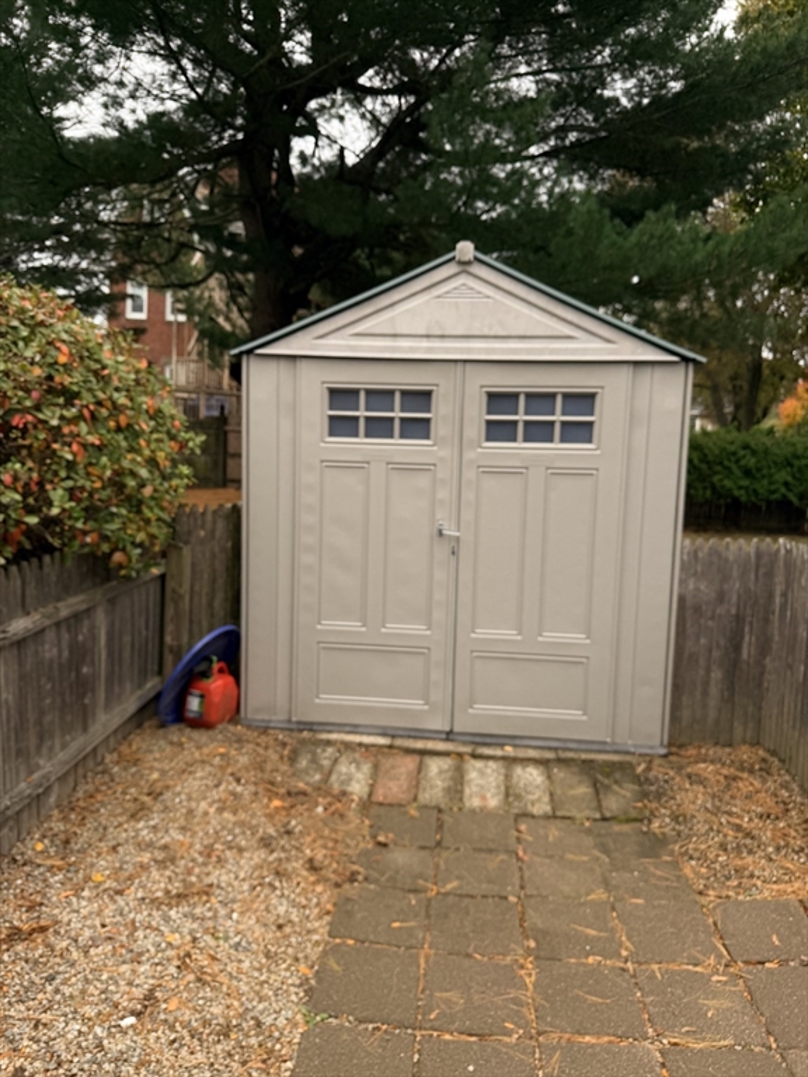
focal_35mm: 24
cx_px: 404
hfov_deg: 56.8
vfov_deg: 71.6
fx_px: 747
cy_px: 538
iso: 80
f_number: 1.78
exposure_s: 1/943
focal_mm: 6.76
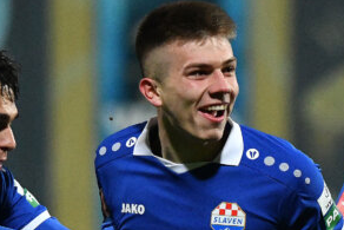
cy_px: 344
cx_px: 117
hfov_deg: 2.3
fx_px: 8728
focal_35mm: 913
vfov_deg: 1.5
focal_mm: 260
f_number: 4
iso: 4000
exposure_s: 1/1250
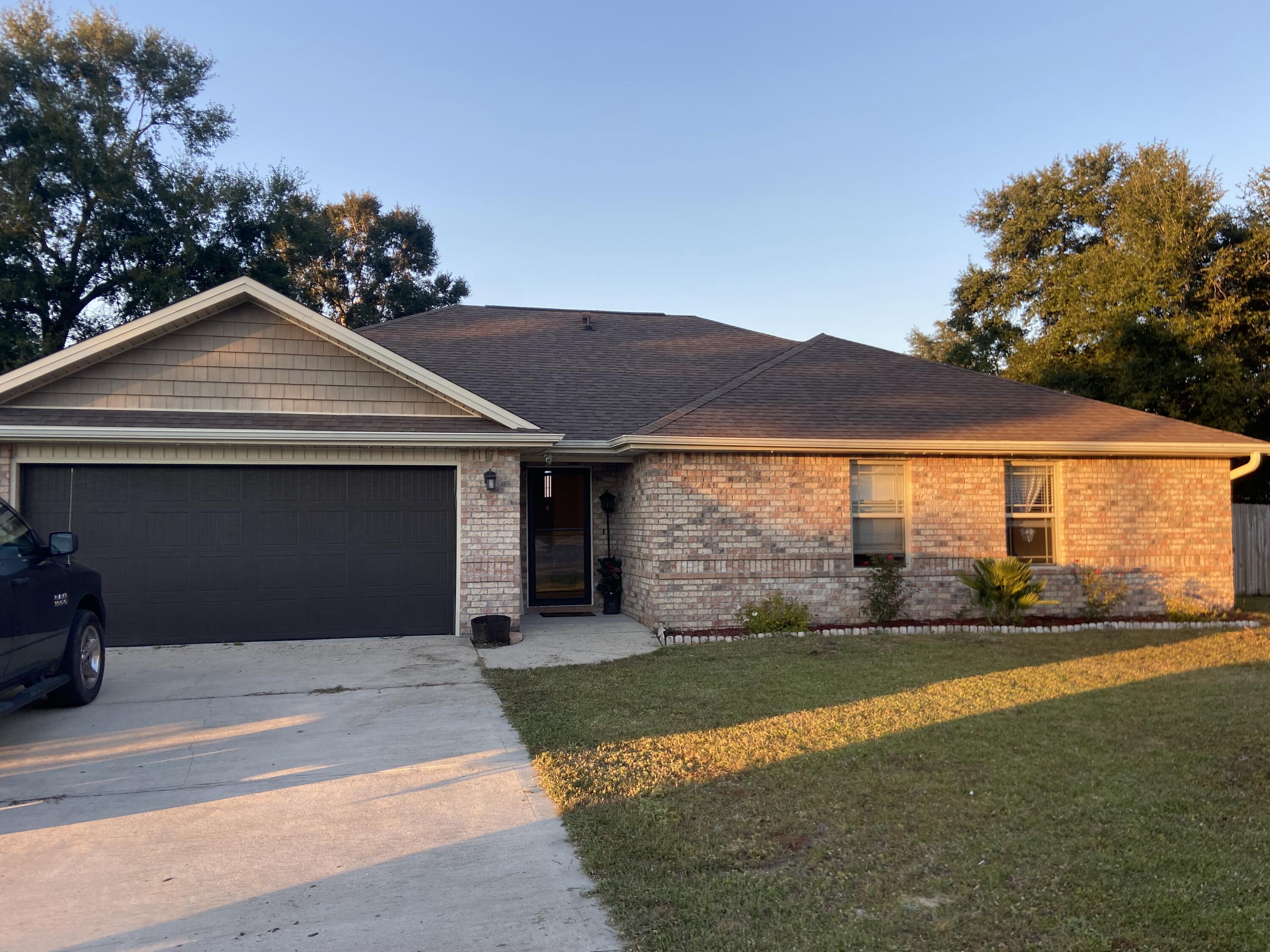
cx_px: 635
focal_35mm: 26
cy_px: 476
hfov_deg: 67.3
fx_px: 954
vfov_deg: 53.1
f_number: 1.8
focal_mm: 4.25
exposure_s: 1/373
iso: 32
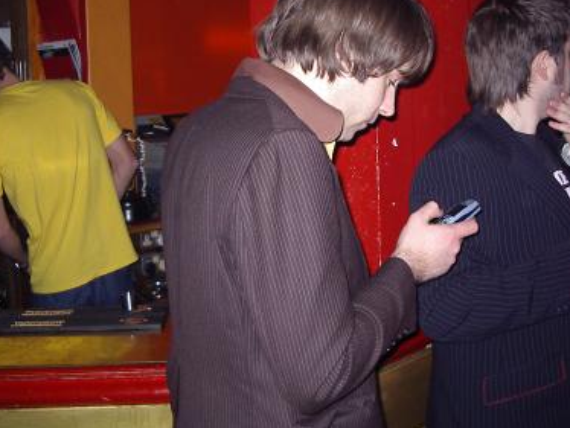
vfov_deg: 28.0
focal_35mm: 52
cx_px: 302
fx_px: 857
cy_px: 166
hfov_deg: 36.8
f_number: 2.6
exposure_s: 1/60
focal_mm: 5.8
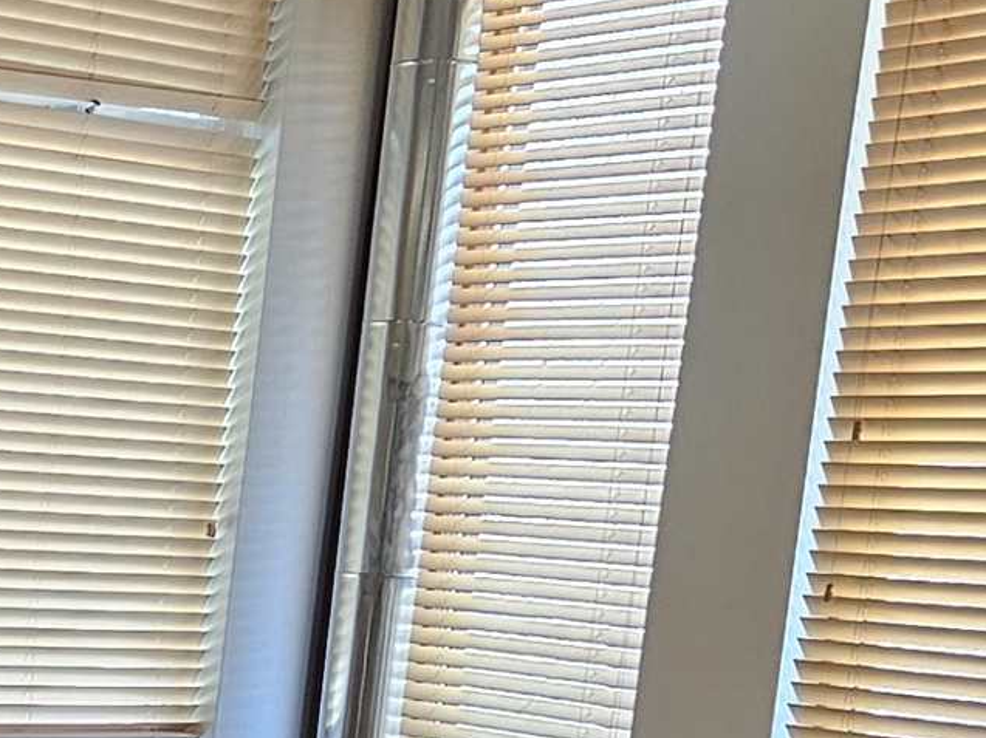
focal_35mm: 111
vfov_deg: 13.0
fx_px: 3160
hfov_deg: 15.6
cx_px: -692
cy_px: 870
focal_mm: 5.4
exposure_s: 1/120
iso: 160
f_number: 1.8
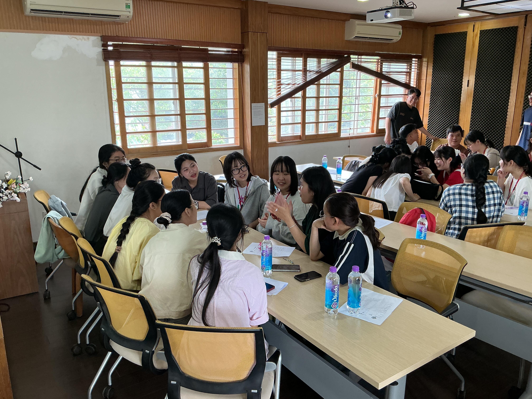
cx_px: 266
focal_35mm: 29
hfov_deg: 61.7
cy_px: 200
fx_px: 446
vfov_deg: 48.2
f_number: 1.8
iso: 80
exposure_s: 1/60
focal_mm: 3
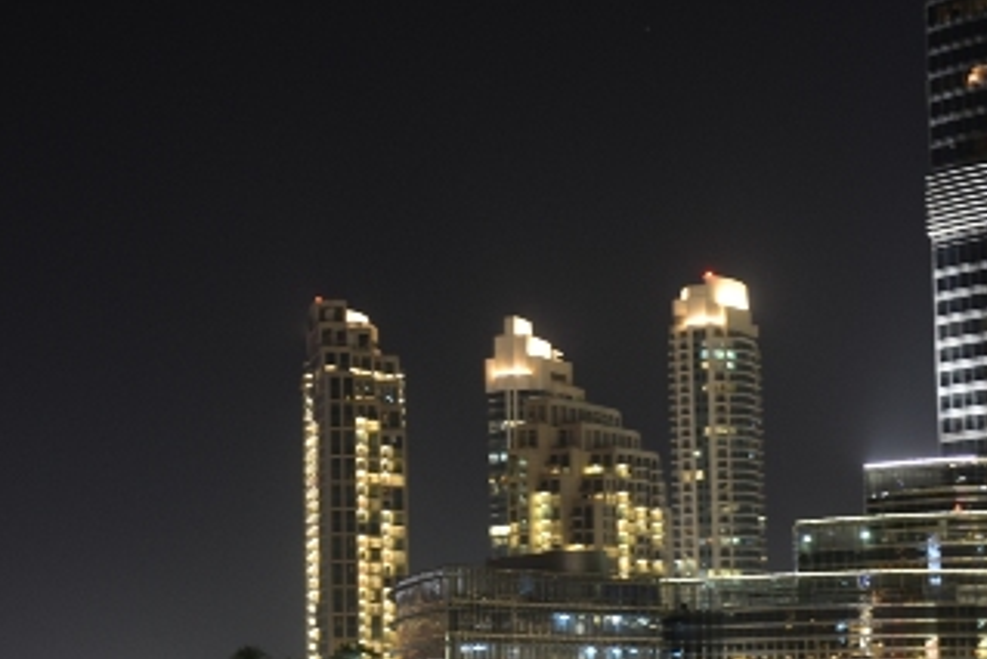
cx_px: 390
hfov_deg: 21.0
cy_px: 486
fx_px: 2660
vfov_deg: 14.1
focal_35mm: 97
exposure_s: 1/1.6
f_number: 2.8
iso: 250
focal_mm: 48
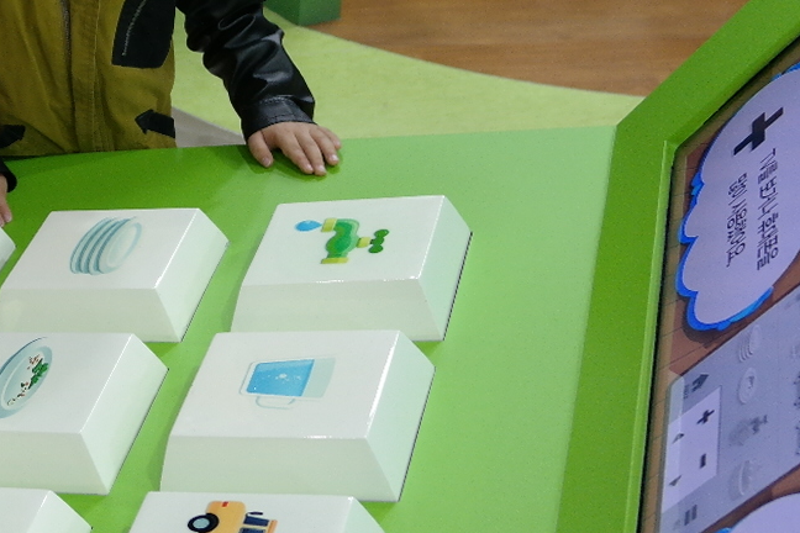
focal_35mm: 80
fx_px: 1778
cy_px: 109
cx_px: -167
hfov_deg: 23.2
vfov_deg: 16.9
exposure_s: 1/40
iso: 800
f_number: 3.5
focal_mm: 20
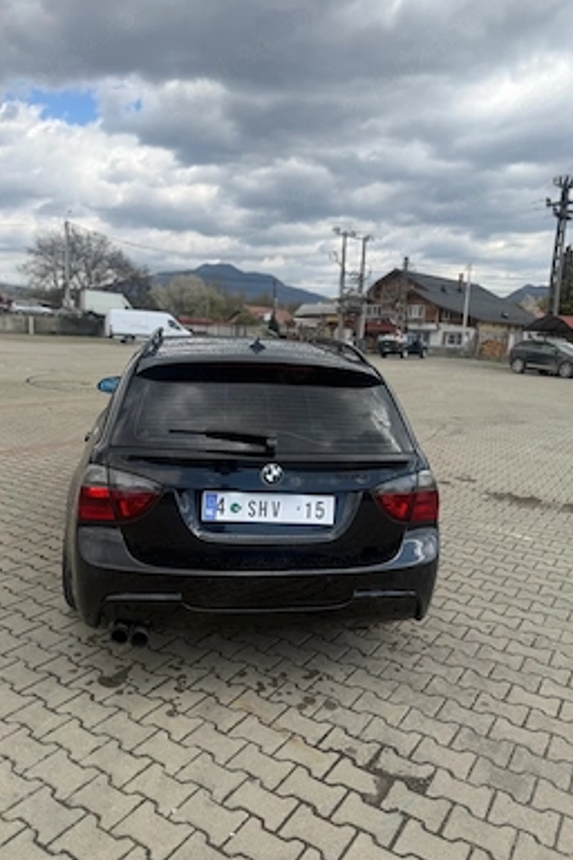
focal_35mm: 26
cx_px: 282
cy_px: 439
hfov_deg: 49.6
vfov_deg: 69.4
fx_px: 621
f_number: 1.78
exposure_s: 1/3279
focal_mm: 6.76
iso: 80
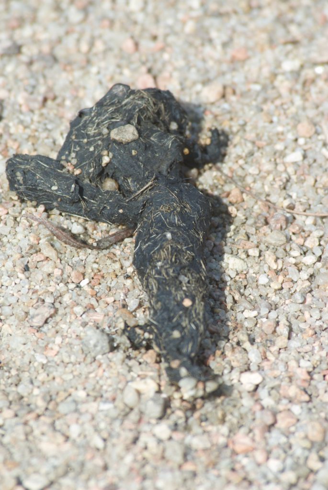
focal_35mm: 555
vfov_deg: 3.7
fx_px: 7567
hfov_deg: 2.5
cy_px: 245
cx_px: 164
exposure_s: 1/500
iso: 400
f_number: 7.1
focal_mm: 370
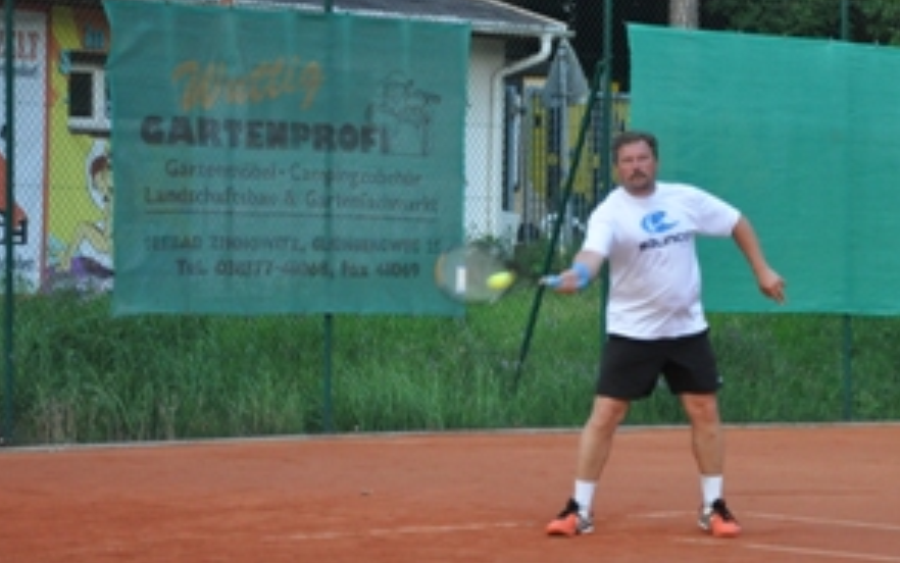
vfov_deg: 7.5
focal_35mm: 175
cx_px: 569
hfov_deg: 12.0
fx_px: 4289
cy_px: 272
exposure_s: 1/200
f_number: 5.3
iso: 1600
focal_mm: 75
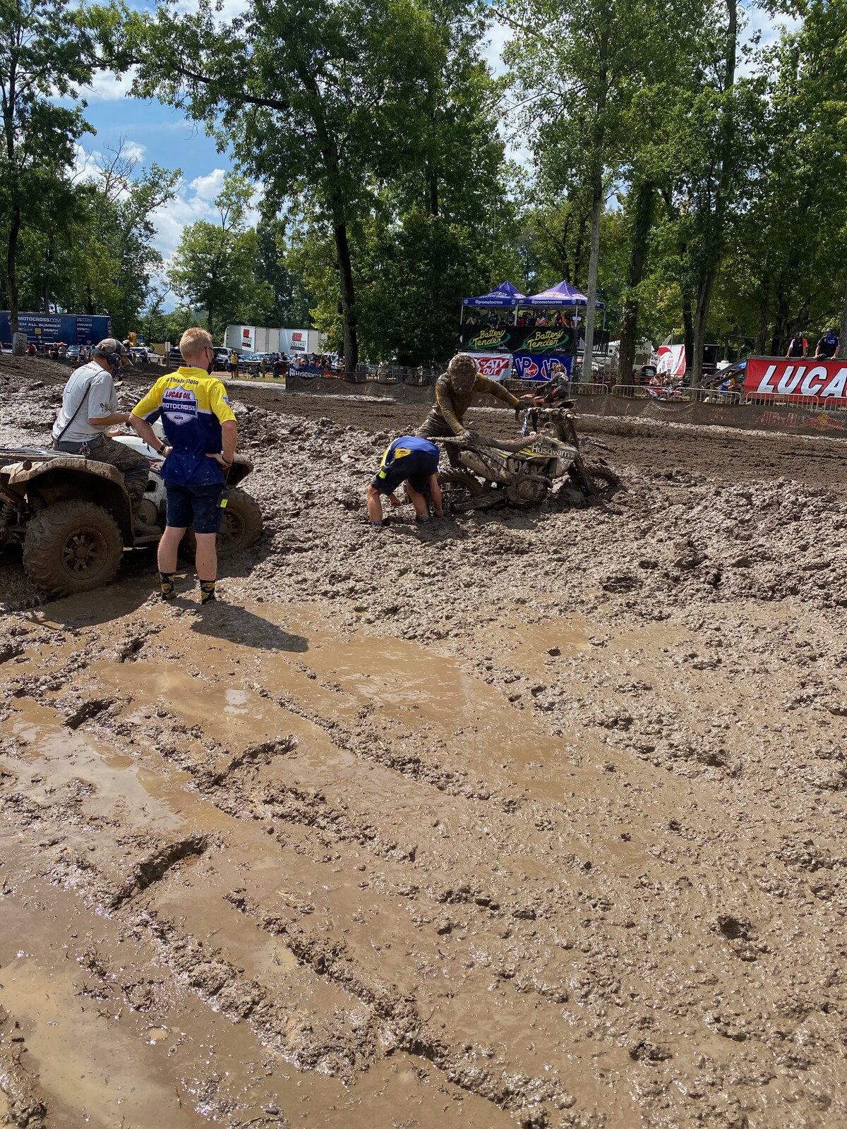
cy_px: 564
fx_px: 848
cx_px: 424
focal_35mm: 26
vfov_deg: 67.3
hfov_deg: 53.1
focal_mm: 4.25
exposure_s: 1/2268
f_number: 1.8
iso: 32
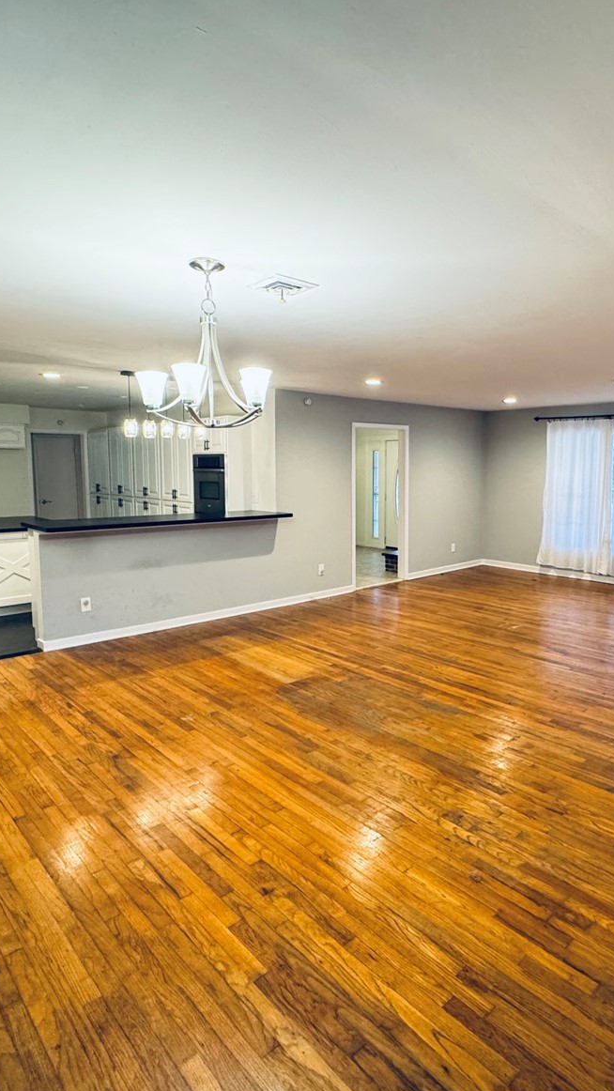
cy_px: 531
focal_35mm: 21
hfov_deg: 53.1
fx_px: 608
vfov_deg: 83.8
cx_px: 378
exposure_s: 1/60
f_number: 2.2
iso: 400
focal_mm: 2.22
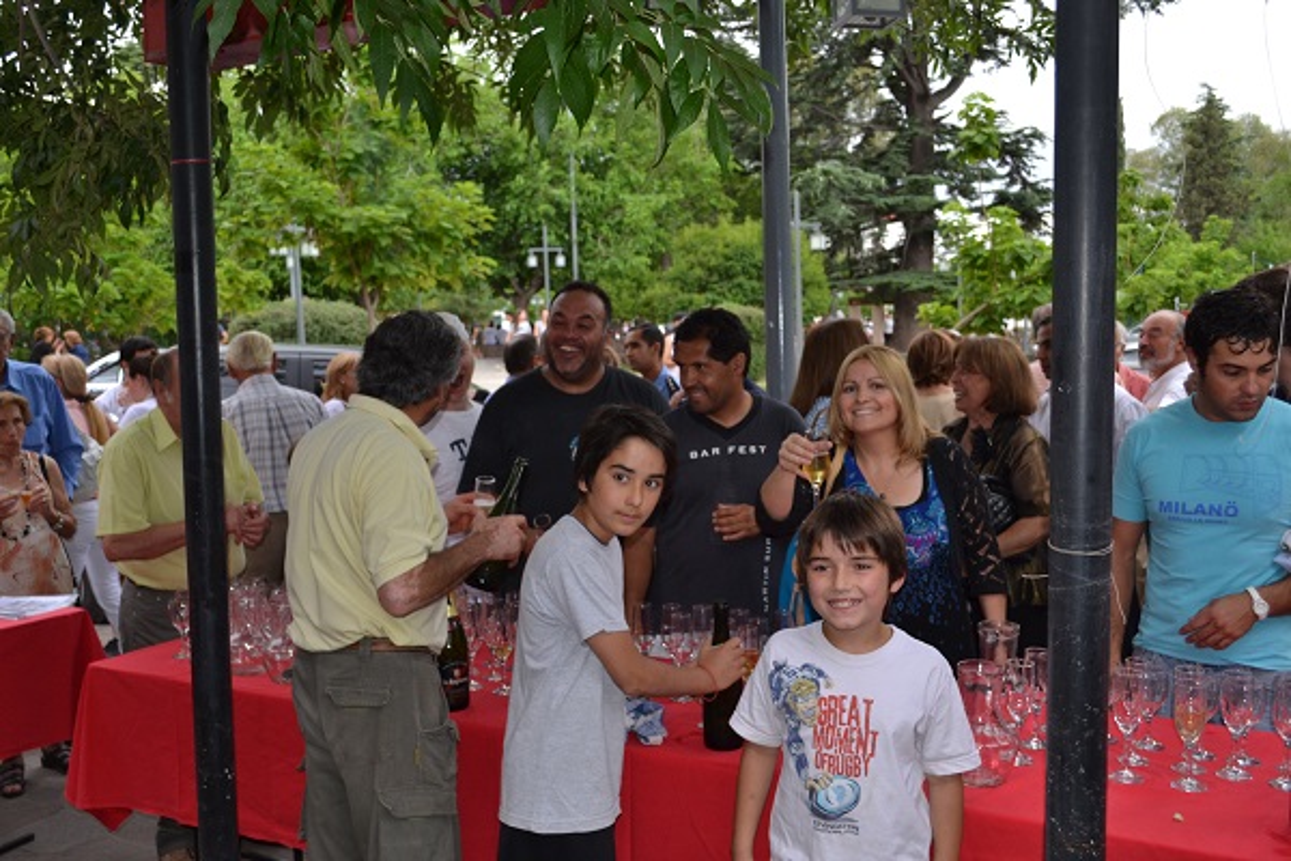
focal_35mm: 36
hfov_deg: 53.1
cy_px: 430
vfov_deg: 36.9
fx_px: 1291
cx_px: 646
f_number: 5.6
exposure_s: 1/60
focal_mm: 24
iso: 400
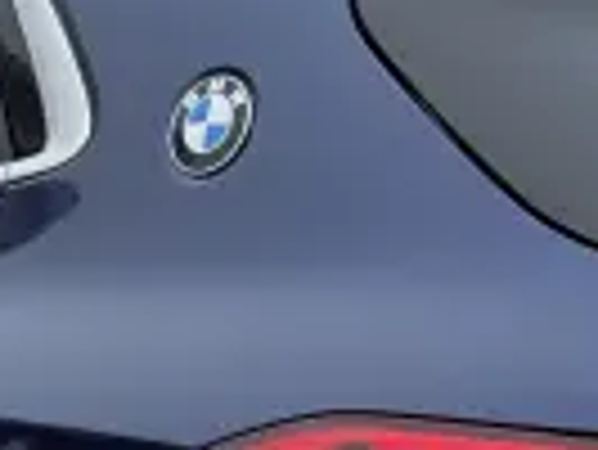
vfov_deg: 11.4
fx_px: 2248
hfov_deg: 15.1
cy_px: 364
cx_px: 171
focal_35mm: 130
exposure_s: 1/100
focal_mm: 6.76
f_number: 1.78
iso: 64
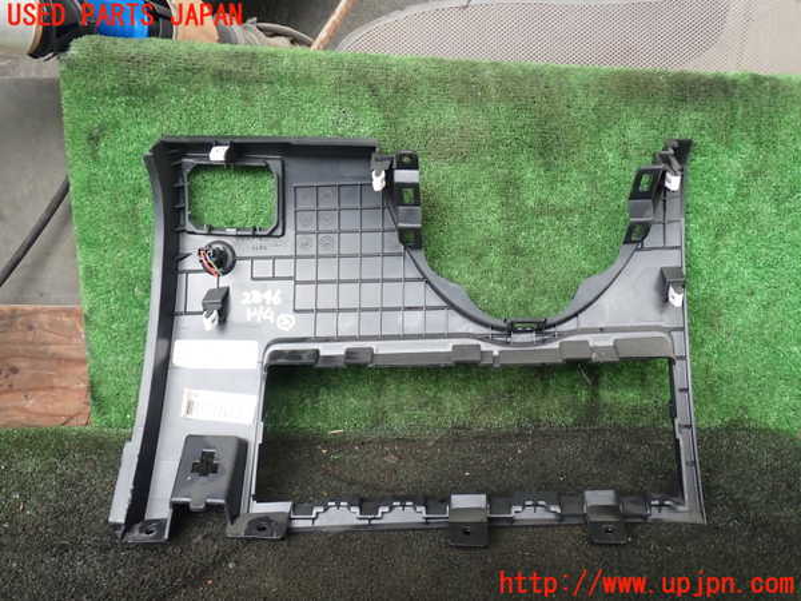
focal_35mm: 30
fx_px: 694
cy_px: 300
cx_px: 400
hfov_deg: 60.0
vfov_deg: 46.8
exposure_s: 1/60
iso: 160
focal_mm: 5.4
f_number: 2.3
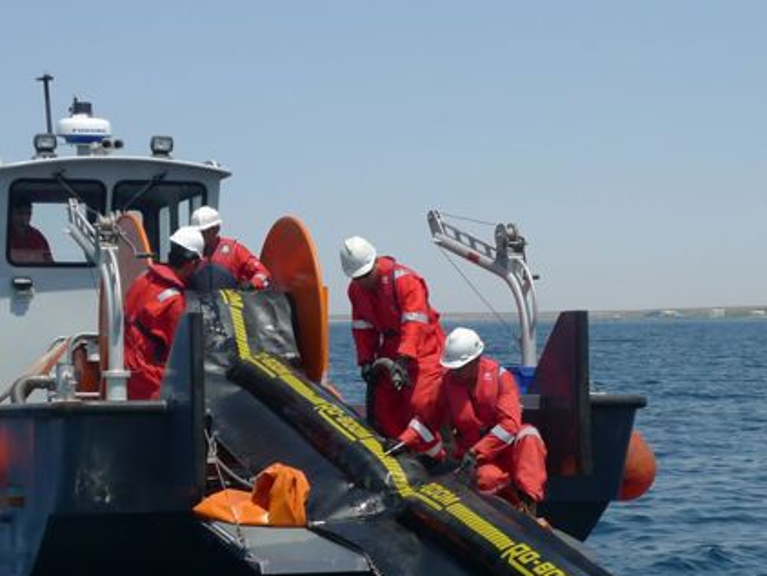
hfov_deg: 18.2
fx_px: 2394
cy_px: 358
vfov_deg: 13.7
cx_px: 364
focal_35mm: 108
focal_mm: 12.1
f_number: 4.5
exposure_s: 1/1000
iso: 80
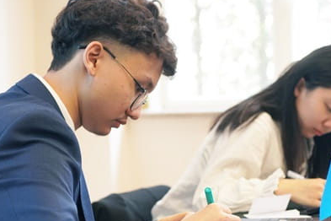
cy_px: 125
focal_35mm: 98
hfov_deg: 20.8
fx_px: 901
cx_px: 190
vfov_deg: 14.0
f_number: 4
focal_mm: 55
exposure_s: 1/160
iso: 2500
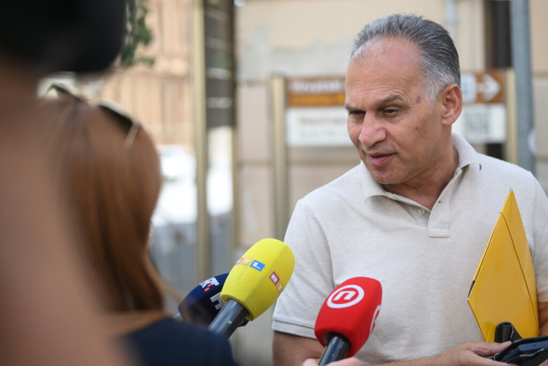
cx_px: 274
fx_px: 1187
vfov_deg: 17.5
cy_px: 183
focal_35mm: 78
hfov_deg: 26.0
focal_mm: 78
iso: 250
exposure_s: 1/1250
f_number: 2.8
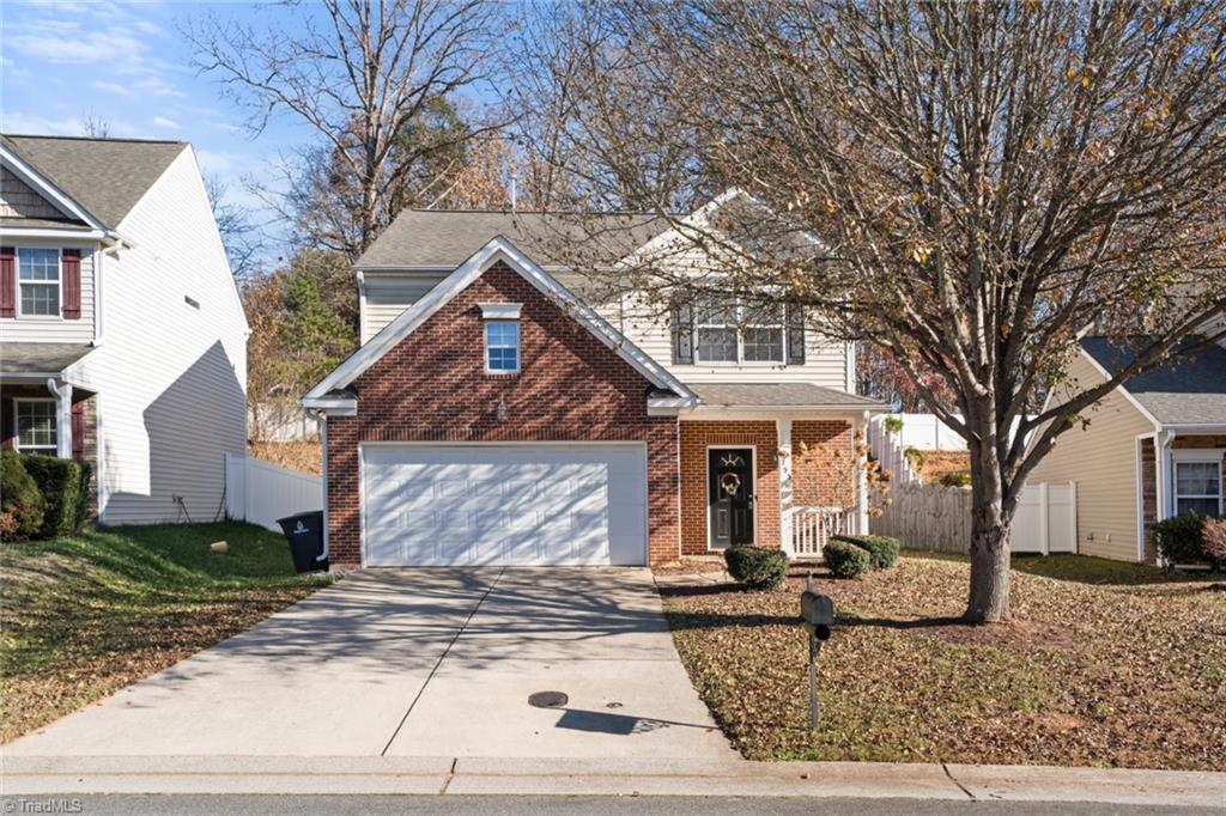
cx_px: 613
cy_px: 408
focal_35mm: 28
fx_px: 953
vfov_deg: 46.4
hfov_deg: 65.5
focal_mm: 28
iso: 320
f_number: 8
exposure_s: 1/400
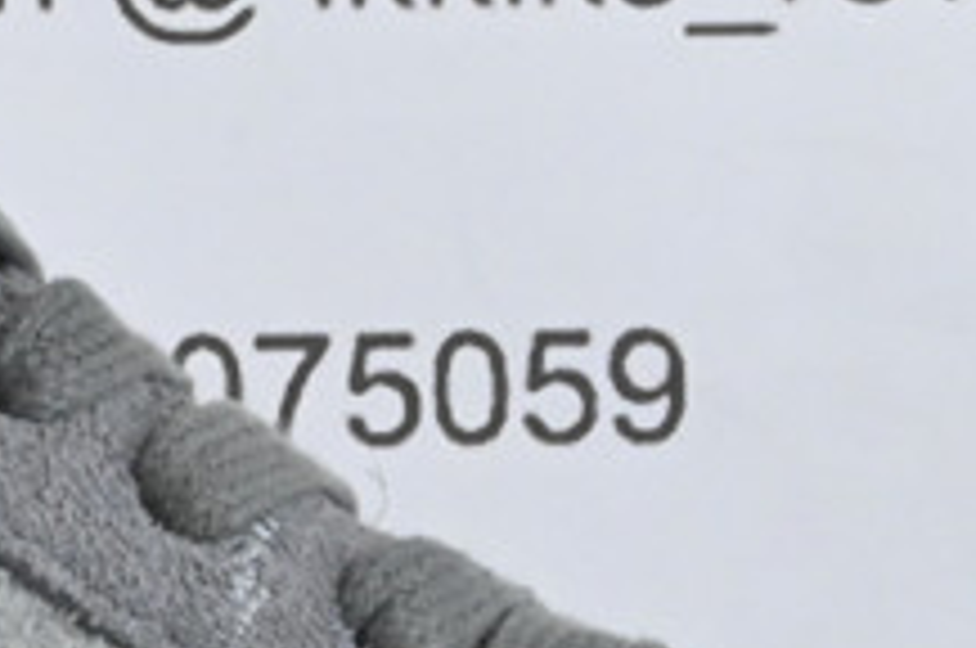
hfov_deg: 6.9
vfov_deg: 4.6
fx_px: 8094
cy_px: 896
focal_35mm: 299
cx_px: 76
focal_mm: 36
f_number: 36
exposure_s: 1/13
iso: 1600
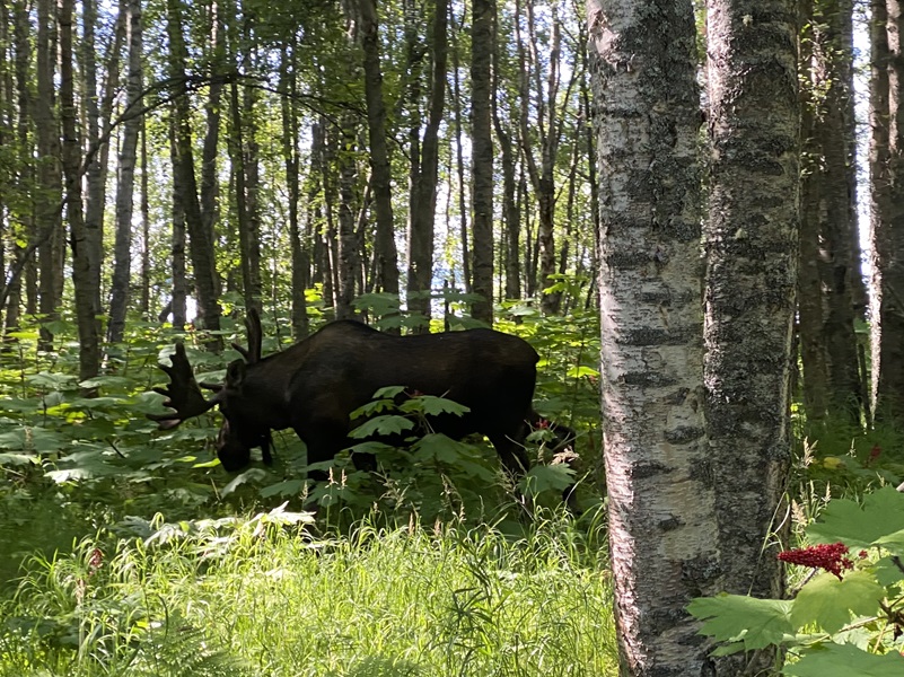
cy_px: 338
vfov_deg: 28.0
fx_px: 1357
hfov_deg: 36.8
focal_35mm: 52
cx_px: 452
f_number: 2
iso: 80
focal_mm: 6
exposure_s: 1/121
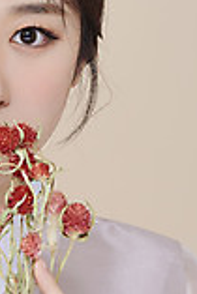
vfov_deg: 7.7
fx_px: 2195
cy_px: 163
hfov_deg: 5.1
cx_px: -25
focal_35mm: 268
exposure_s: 1/125
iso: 64
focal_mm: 105
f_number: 11
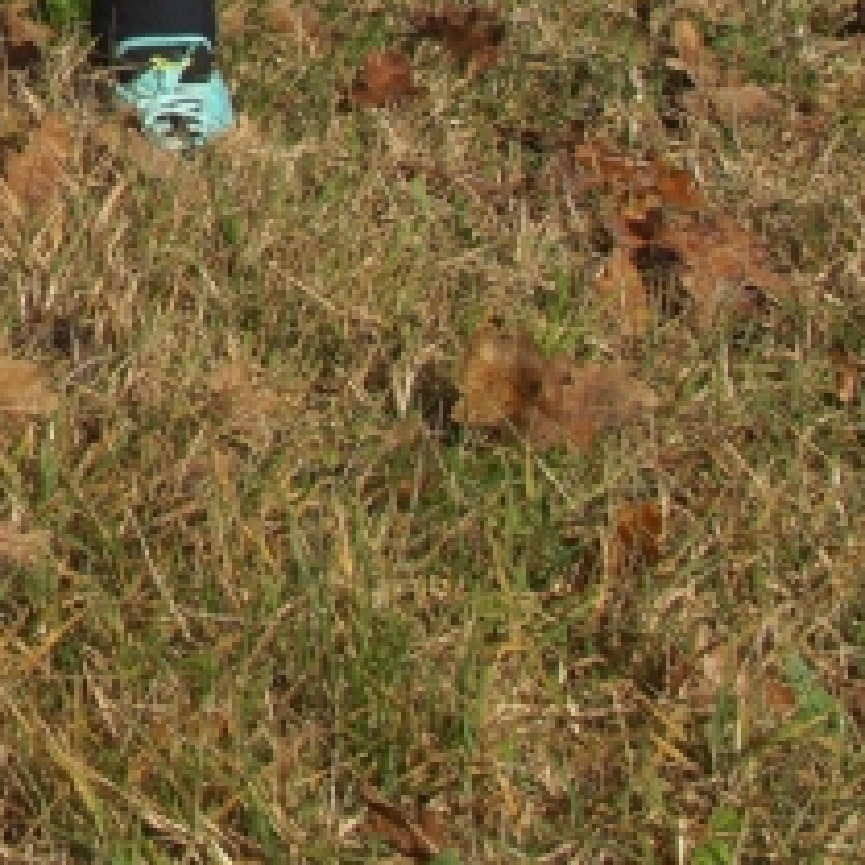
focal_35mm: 205
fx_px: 5796
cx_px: -1064
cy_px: -778
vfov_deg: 8.2
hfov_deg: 8.0
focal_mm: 28
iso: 100
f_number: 10
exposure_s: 1/320
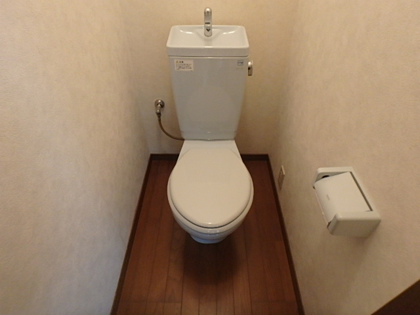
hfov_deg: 79.0
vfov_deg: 63.4
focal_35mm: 21
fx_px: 255
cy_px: 158
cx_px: 210
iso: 500
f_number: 3.5
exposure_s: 1/30
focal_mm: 3.7
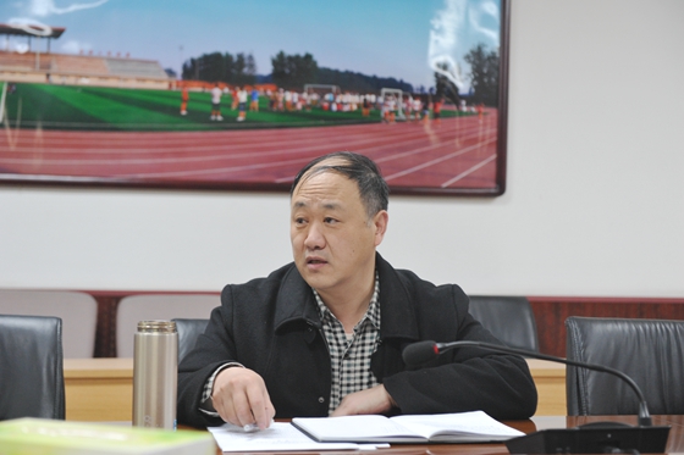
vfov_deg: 20.6
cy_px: 228
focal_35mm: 66
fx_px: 1254
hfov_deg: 30.5
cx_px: 342
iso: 1600
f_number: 4
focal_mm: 66
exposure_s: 1/60
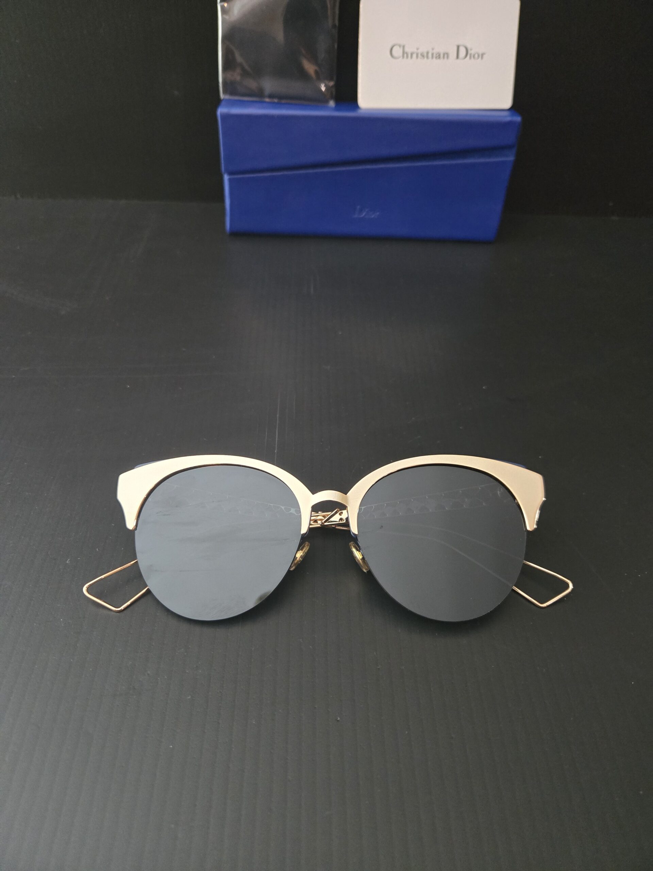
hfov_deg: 58.9
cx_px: 326
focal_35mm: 23
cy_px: 436
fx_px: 578
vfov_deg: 73.9
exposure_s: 1/60
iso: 1250
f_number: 1.8
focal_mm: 5.4
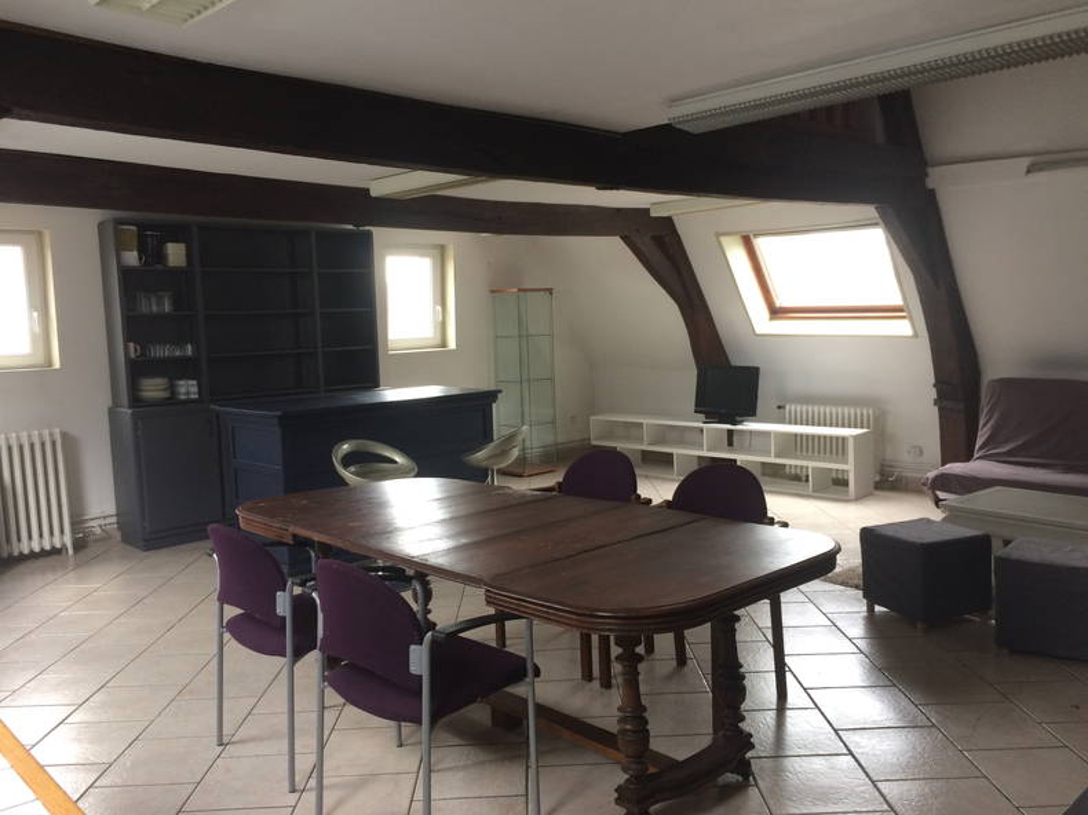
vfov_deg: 48.2
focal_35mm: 29
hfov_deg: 61.7
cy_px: 408
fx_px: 911
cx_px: 544
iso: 40
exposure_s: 1/33
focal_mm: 4.15
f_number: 2.2
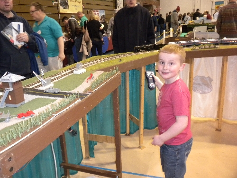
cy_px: 89
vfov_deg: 38.7
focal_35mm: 37
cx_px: 118
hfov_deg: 50.1
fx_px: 253
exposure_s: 1/30
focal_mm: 6.6
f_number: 3.5
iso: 400
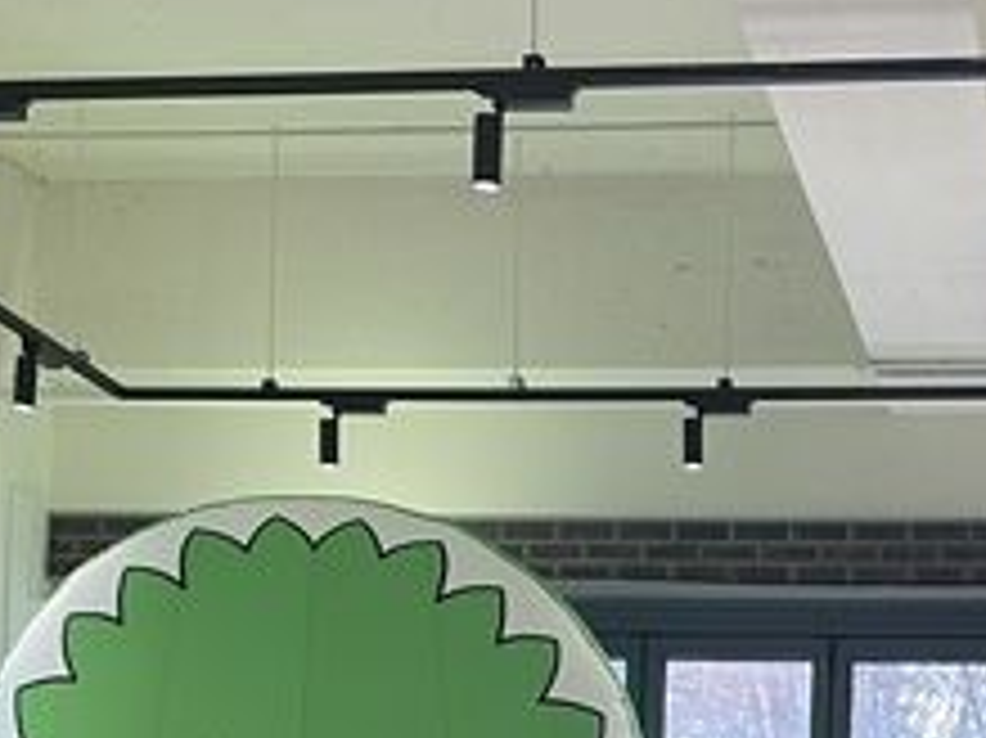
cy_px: 1073
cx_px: 801
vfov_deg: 16.4
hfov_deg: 23.2
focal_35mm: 83
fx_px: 2363
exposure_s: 1/60
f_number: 1.6
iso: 80
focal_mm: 4.2
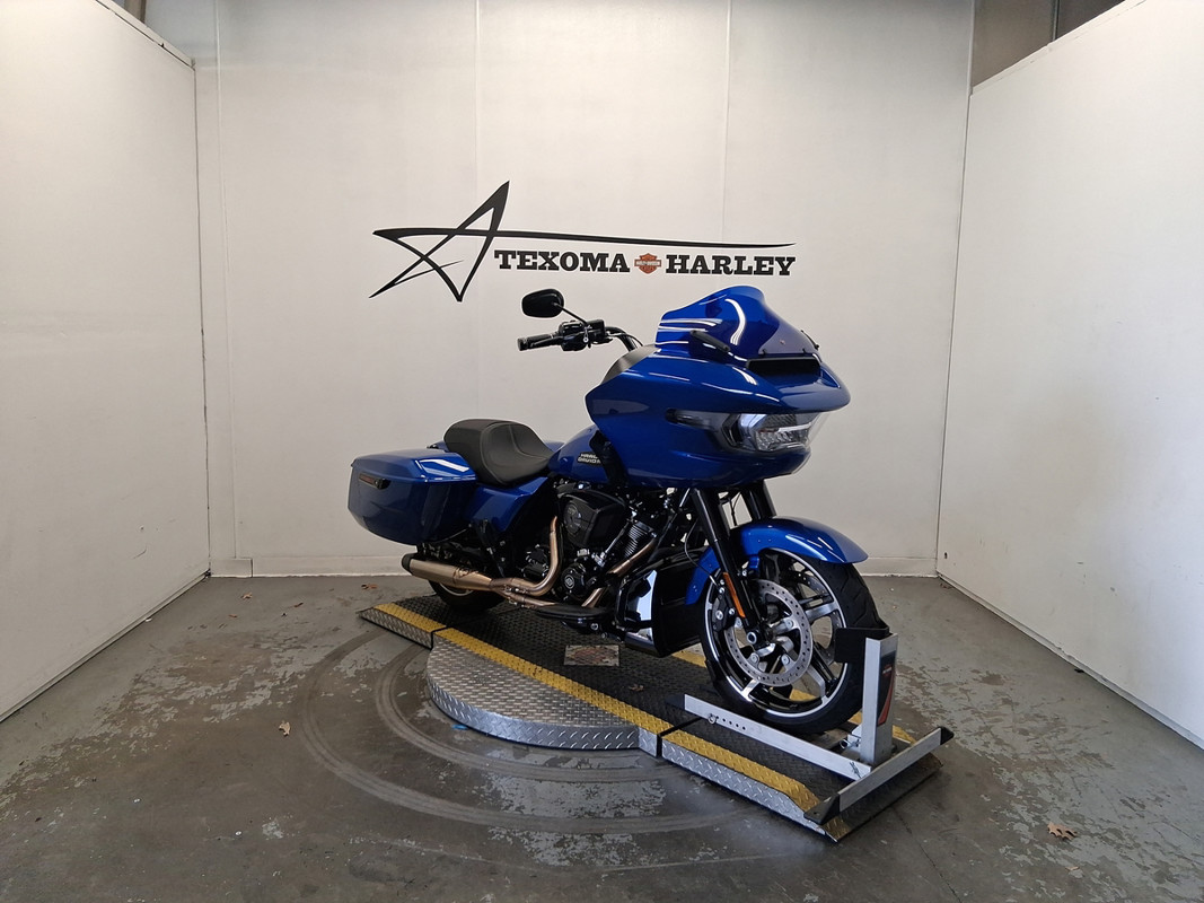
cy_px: 452
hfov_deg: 67.3
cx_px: 602
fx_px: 904
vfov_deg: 53.1
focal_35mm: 26
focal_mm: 3.98
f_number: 1.8
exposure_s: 1/120
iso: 95
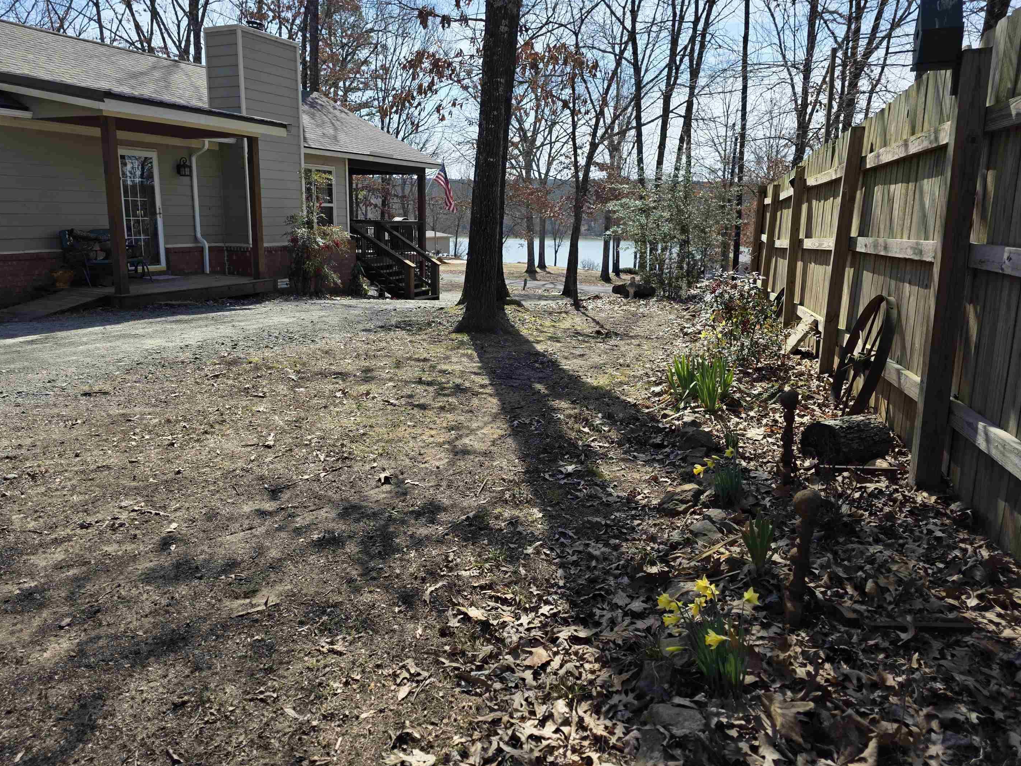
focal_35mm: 25
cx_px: 478
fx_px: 737
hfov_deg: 69.3
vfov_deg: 54.8
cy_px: 357
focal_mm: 6.3
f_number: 1.7
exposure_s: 1/3579
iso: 80
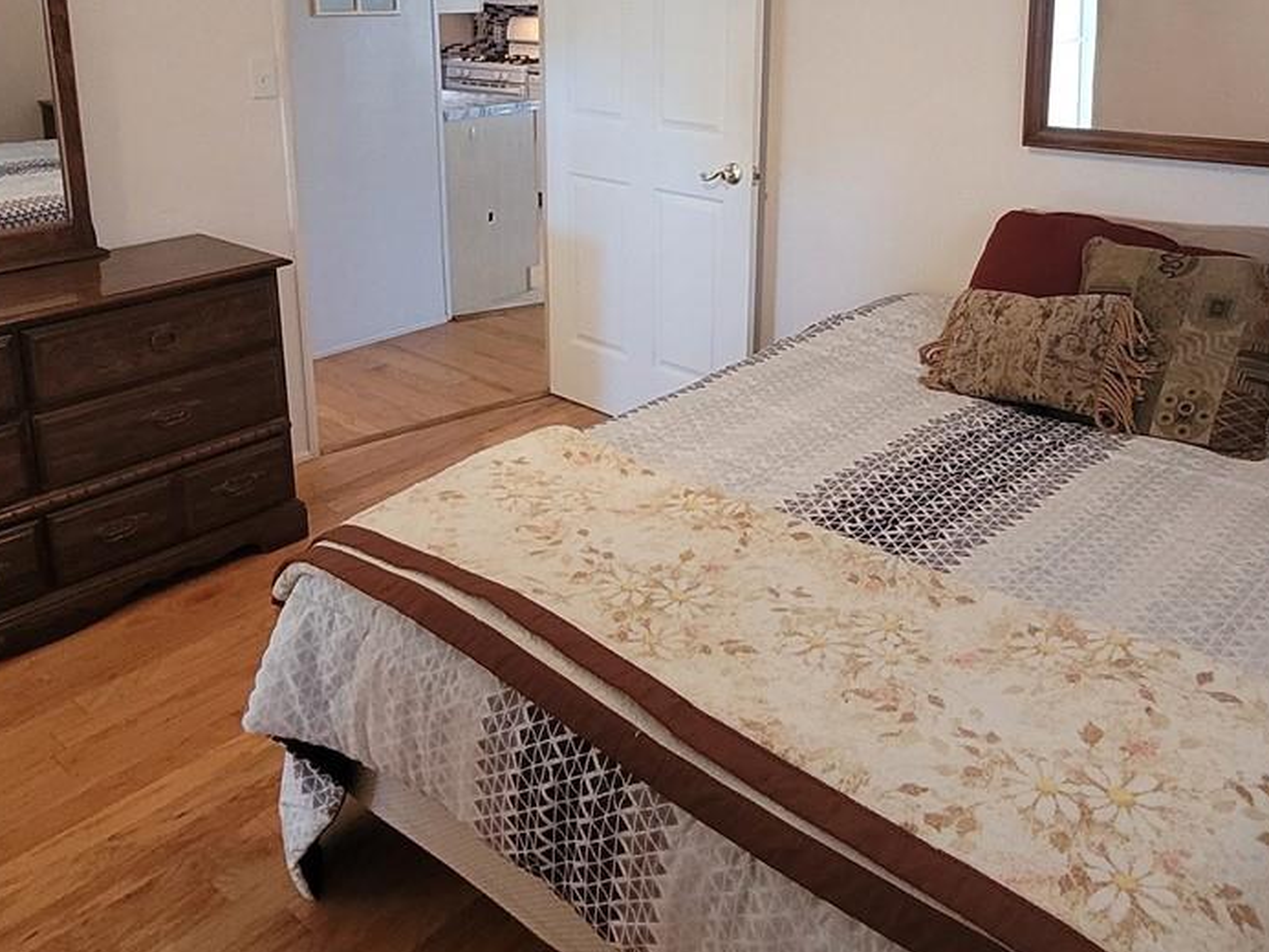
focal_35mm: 30
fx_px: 1100
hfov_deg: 59.9
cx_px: 650
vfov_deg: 45.2
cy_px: 234
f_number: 2.2
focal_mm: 1.74
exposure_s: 1/60
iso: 400
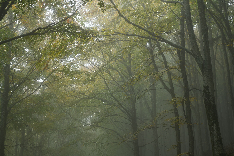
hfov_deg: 28.5
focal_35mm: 71
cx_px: 118
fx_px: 461
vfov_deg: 19.2
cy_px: 78
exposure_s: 1/1.6
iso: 100
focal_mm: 70
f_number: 14
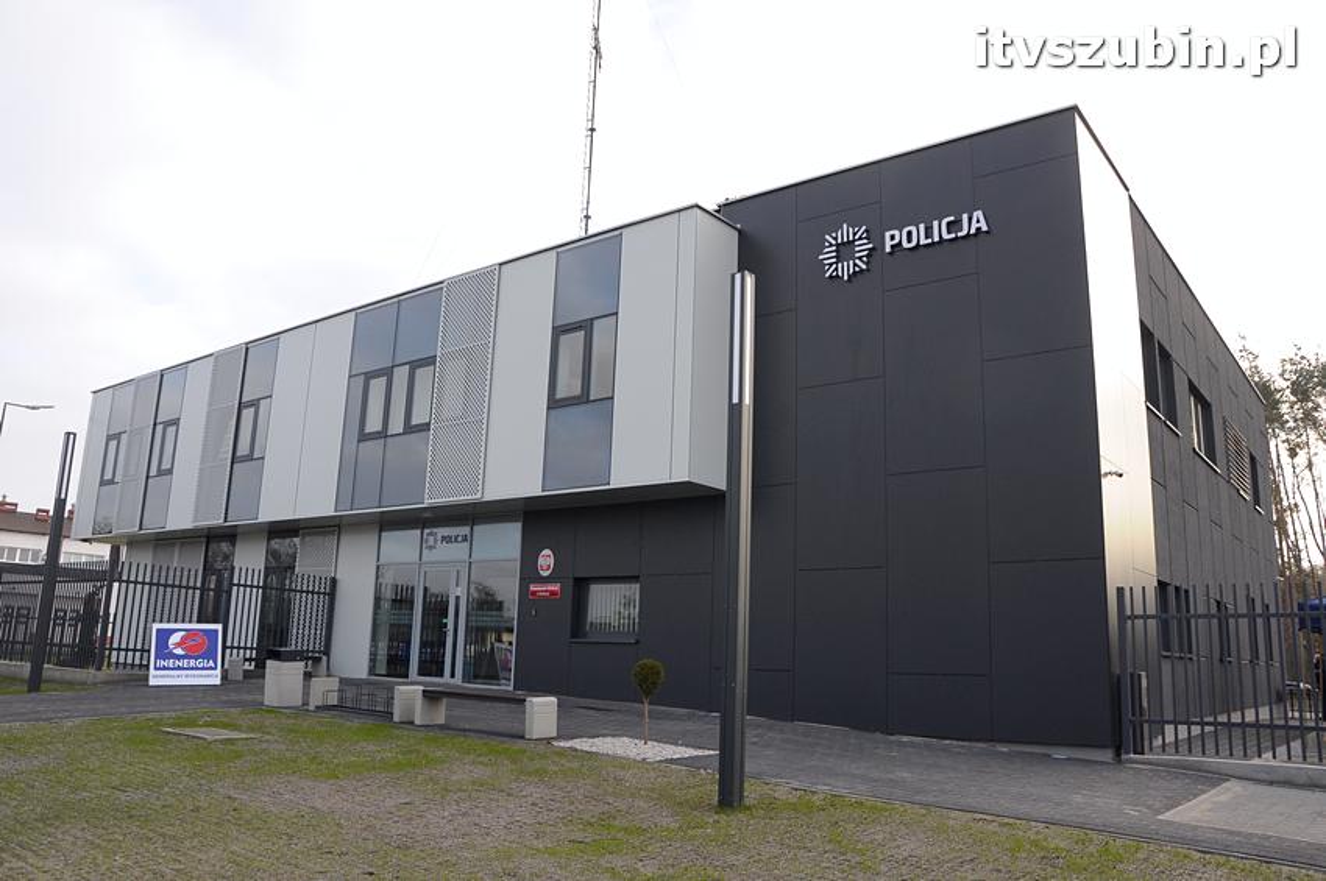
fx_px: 994
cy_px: 440
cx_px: 663
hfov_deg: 67.4
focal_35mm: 27
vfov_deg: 47.8
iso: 640
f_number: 9
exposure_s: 1/320
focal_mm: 18
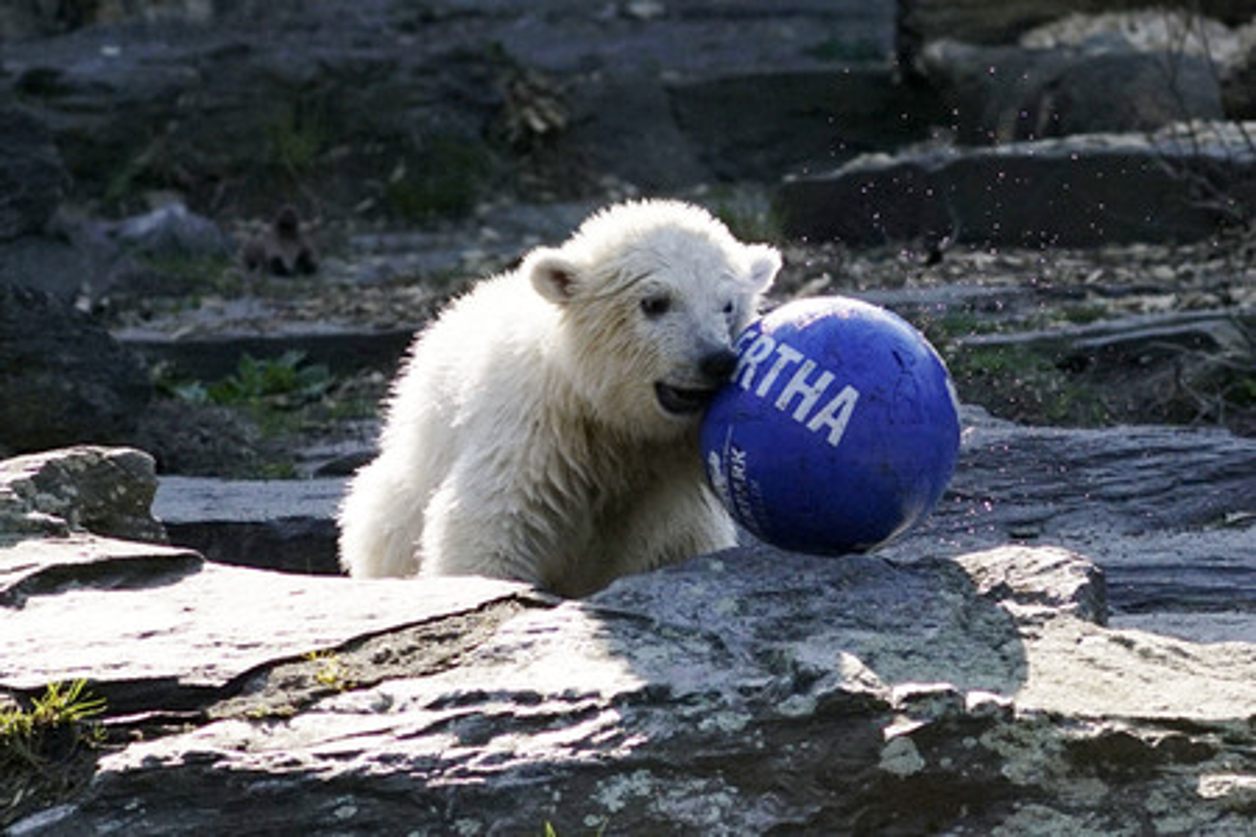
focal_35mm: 200
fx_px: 6977
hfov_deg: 10.3
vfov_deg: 6.9
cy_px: 418
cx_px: 628
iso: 640
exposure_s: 1/2000
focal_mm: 200
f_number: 5
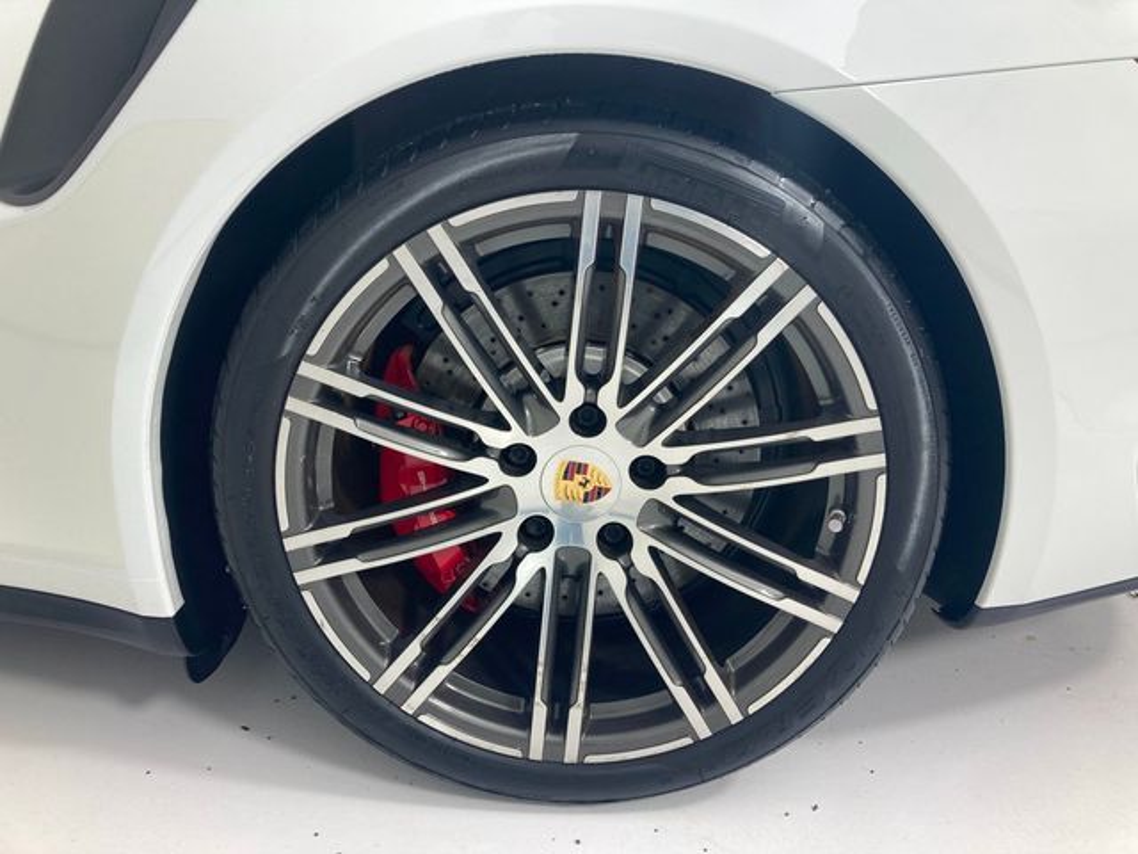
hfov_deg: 63.4
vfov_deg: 49.7
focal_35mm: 28
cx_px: 569
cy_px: 427
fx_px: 920
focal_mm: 3.99
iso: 20
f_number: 1.8
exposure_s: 1/136
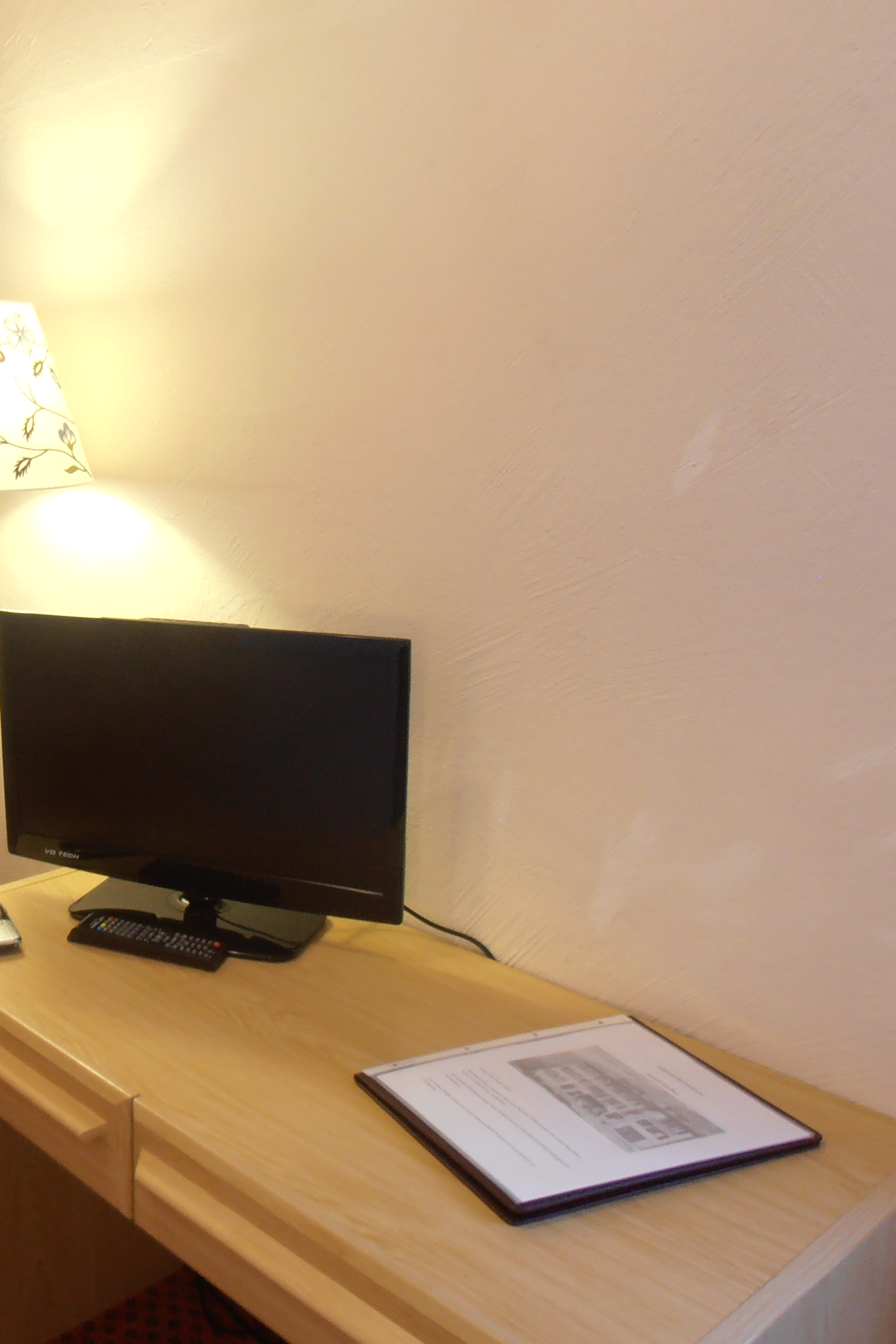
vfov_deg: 55.8
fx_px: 1269
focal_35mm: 34
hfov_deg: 35.6
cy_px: 675
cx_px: 26
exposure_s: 1/13
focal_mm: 4.2
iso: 125
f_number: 3
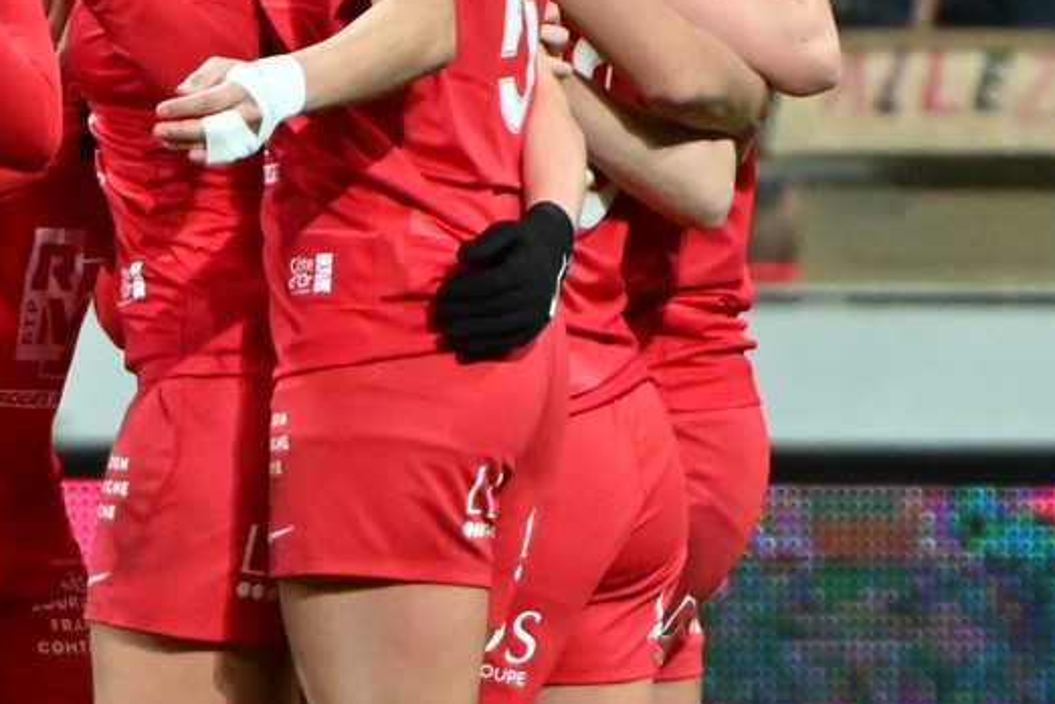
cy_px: 246
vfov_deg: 0.7
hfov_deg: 1.0
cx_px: -49
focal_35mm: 2097
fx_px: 61449
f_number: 4
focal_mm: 380
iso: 4000
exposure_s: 1/800
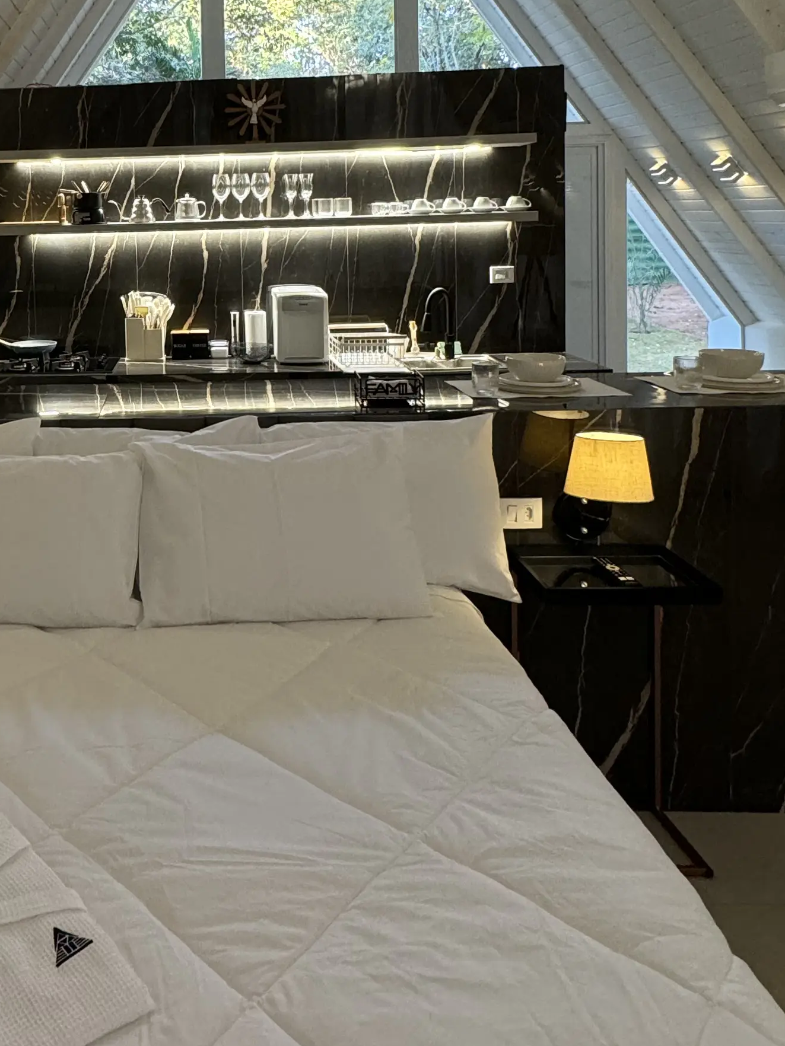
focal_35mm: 32
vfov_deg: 54.4
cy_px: 275
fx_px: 968
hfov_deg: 41.6
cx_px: 119
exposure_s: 1/60
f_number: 2.2
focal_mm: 2.22
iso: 250
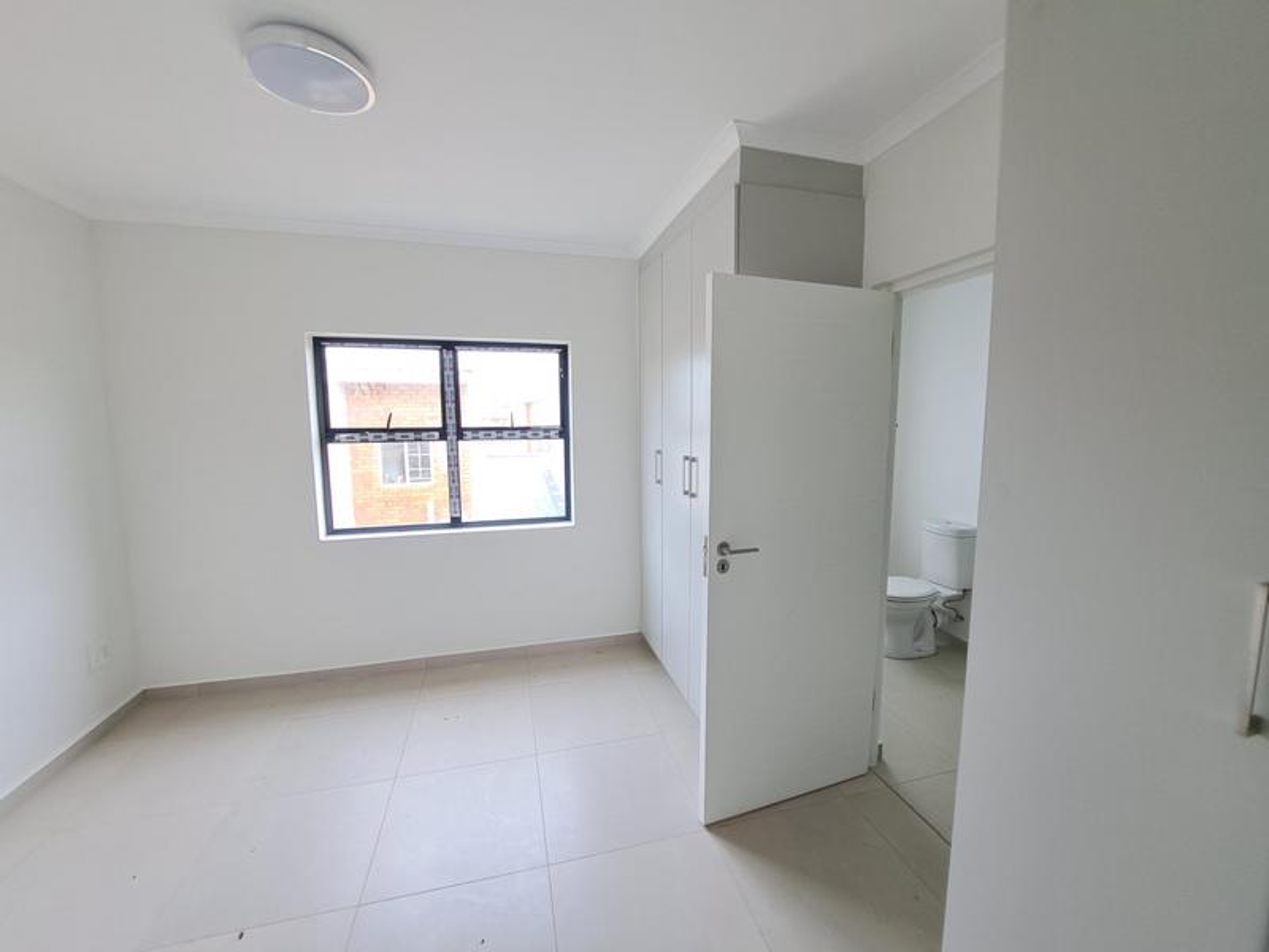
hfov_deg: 106.2
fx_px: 477
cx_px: 634
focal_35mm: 13
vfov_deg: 89.9
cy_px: 476
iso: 50
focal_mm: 1.74
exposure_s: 1/120
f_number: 2.2
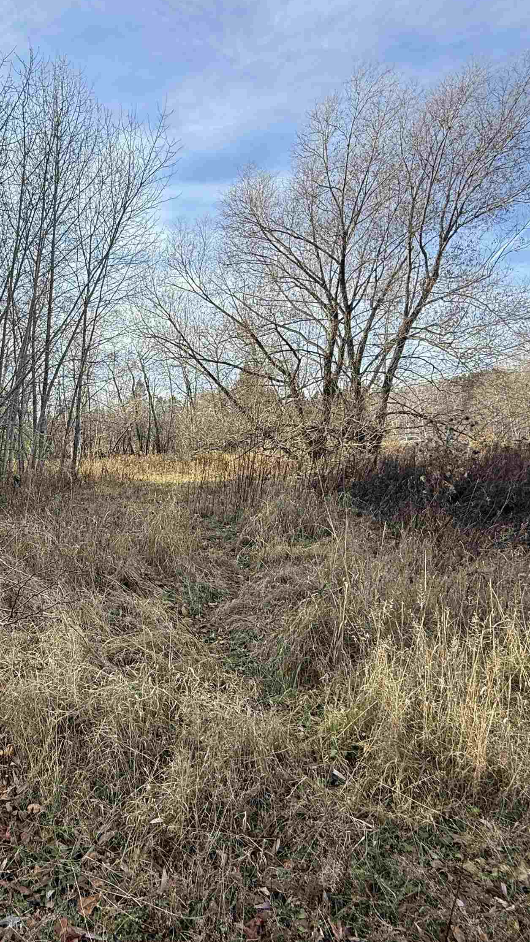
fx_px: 525
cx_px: 81
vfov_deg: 83.8
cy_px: 481
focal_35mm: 21
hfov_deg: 49.3
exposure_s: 1/482
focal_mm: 2.22
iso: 50
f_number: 2.2
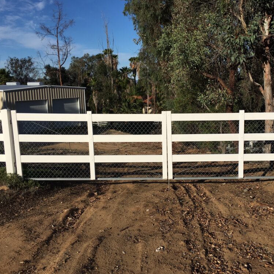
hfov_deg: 46.8
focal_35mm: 35
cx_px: 170
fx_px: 313
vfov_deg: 47.2
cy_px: 139
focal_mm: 4.15
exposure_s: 1/3497
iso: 25
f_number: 2.2
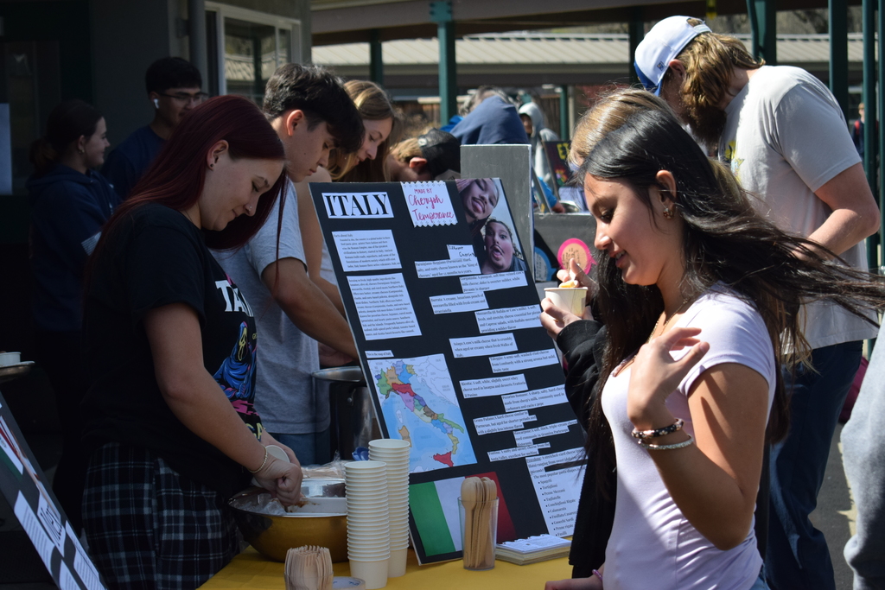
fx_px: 2028
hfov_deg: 24.6
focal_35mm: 82
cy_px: 295
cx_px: 442
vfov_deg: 16.6
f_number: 5.6
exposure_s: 1/2000
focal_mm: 55
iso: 640
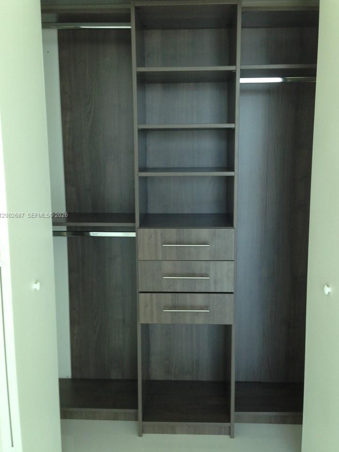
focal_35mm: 35
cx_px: 173
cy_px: 215
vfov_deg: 52.6
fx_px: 457
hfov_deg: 40.7
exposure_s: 1/40
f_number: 2.4
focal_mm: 4.12
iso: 64
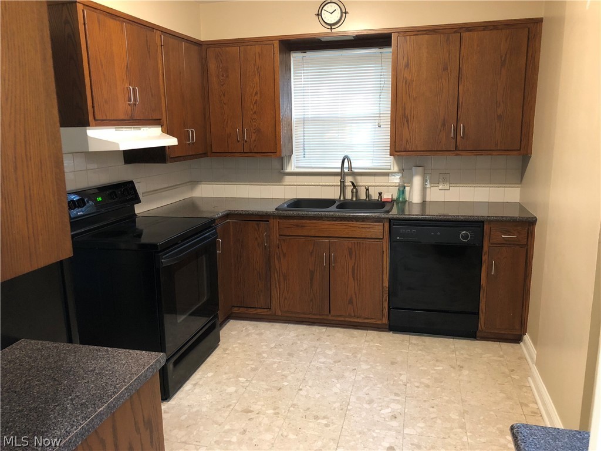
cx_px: 300
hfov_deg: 63.4
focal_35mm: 28
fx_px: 486
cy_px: 226
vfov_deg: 49.7
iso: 100
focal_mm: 4
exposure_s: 1/6
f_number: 1.8
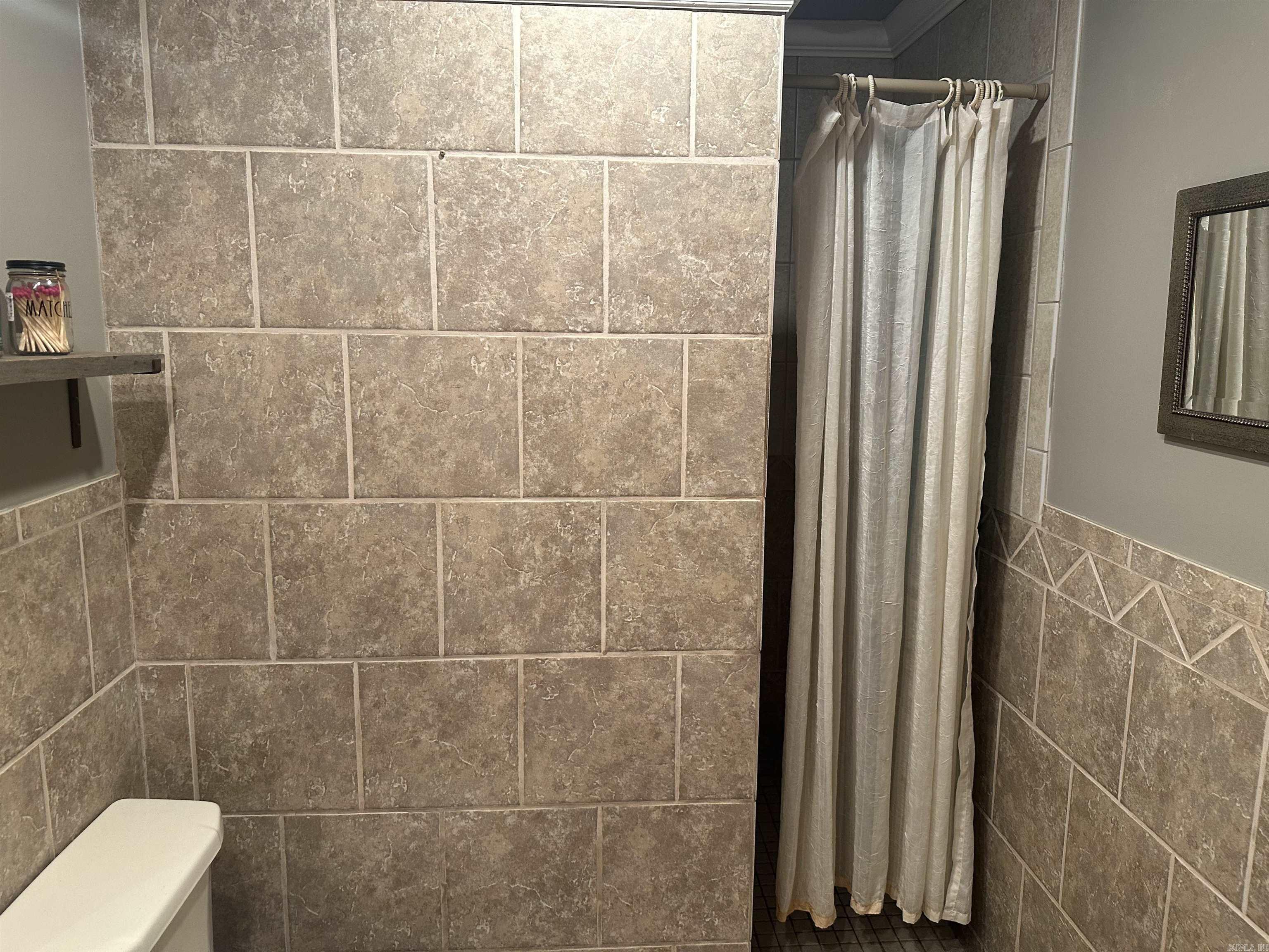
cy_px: 476
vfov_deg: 56.8
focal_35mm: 24
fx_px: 880
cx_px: 634
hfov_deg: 71.6
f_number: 1.78
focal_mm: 6.86
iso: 160
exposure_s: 1/60
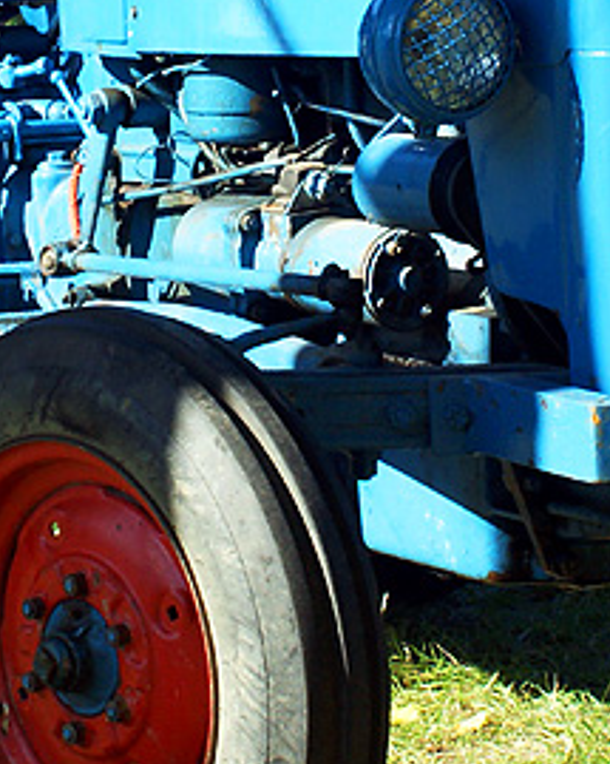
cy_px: 85
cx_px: 284
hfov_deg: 8.2
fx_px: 4240
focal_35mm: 188
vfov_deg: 10.2
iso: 200
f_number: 8
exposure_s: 1/160
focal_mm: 35
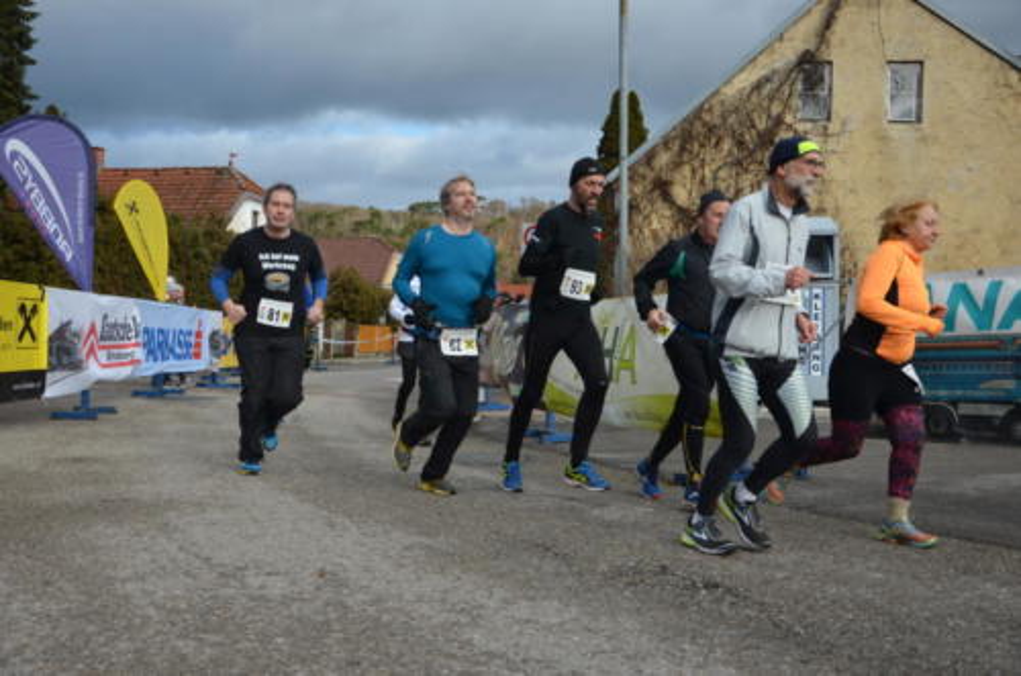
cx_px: 510
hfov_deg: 51.4
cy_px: 338
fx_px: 1061
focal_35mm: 38
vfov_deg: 35.3
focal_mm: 25
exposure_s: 1/1500
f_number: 5.6
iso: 400
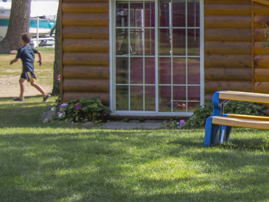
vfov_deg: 8.5
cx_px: 408
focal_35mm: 174
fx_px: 1352
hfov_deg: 10.9
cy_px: 23
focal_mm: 38
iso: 100
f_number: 5
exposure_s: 1/125
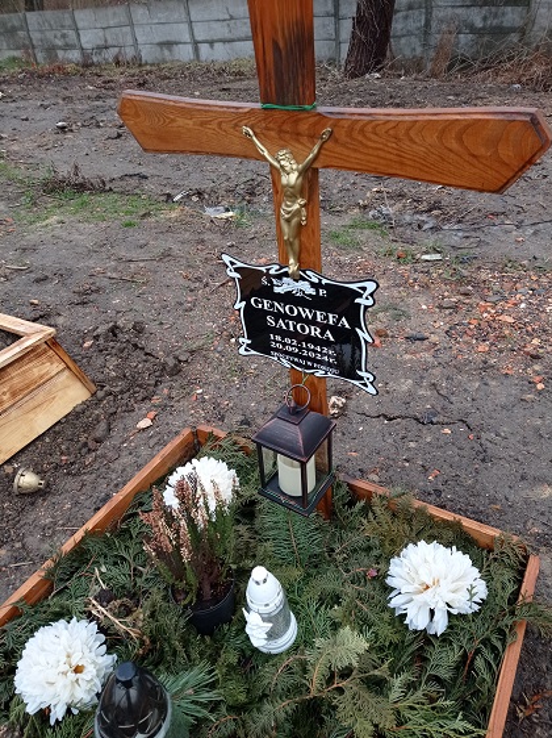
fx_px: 596
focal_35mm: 28
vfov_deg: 63.5
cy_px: 369
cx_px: 276
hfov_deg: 49.7
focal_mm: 4.74
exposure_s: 1/187
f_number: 1.79
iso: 105
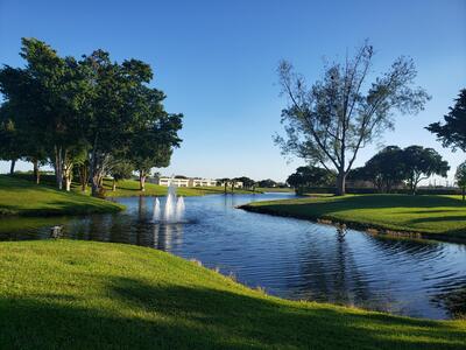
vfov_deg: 53.1
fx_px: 350
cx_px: 233
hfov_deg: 67.3
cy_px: 175
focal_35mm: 26
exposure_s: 1/1084
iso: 50
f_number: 2.4
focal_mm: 4.3
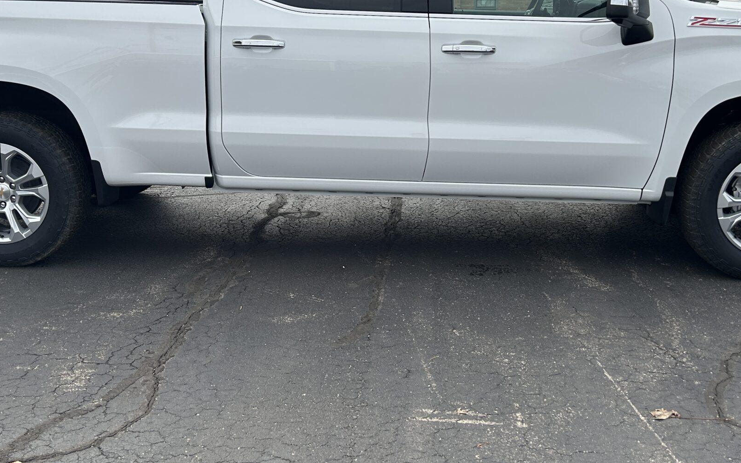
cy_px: 168
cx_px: 361
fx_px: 889
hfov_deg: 45.3
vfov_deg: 29.1
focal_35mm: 44
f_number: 1.5
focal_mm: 5.7
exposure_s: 1/2208
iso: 50
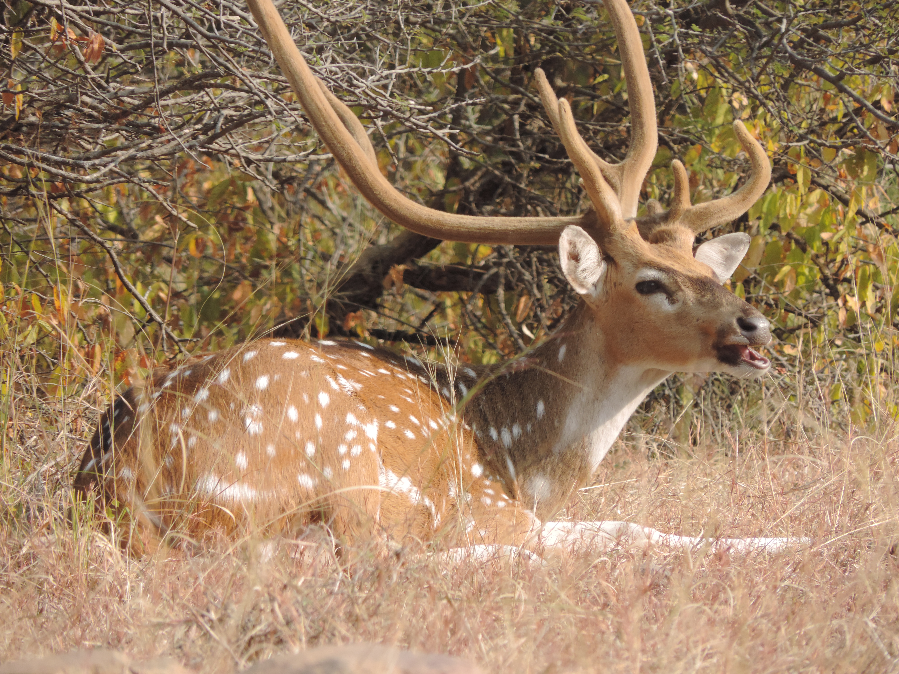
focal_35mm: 700
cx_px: 450
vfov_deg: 2.1
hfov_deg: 2.8
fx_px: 18179
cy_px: 337
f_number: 5
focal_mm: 124.8
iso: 200
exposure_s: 1/400
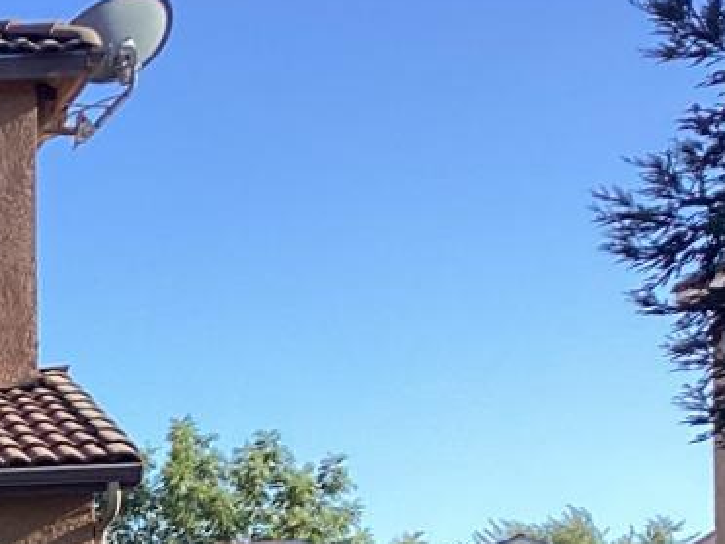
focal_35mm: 125
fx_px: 2618
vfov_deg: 11.2
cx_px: -659
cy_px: 917
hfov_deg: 13.7
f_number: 2.4
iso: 25
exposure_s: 1/554
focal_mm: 3.3
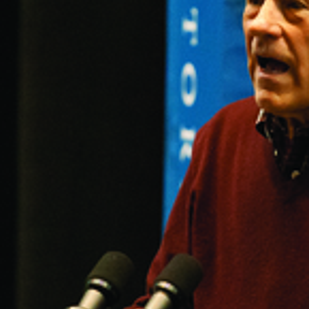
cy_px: 186
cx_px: 202
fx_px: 7406
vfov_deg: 2.4
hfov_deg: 2.4
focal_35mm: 733
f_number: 2.8
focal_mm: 185
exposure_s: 1/160
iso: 1600
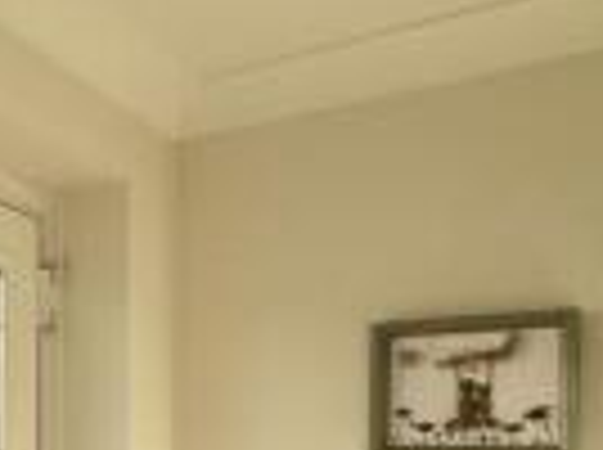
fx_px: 1061
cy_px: 497
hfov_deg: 26.3
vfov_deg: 22.6
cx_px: -209
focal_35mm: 61
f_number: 2.2
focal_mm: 2.22
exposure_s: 1/700
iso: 40
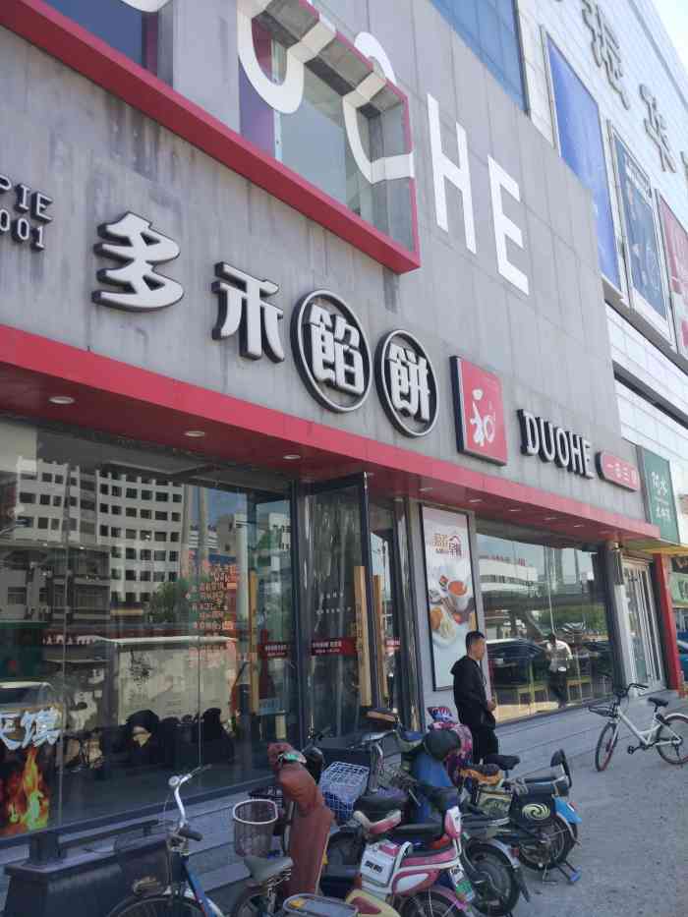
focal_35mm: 30
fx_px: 795
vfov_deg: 60.0
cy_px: 458
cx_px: 344
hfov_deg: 46.8
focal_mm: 4.12
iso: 100
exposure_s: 1/357
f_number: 2
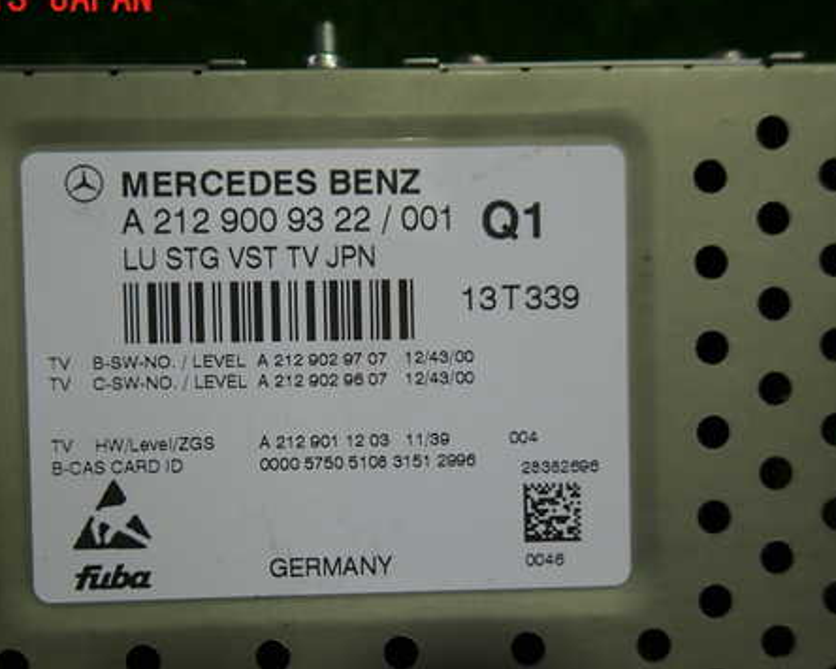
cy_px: 400
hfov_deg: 54.1
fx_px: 816
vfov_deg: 44.3
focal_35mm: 33
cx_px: 375
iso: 100
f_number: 2
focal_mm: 4.5
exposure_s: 1/100
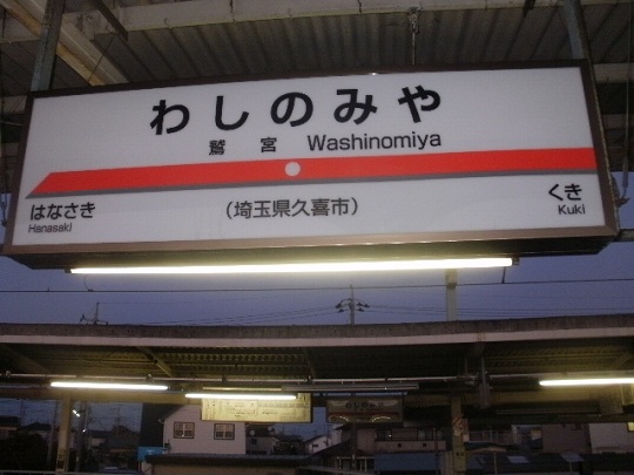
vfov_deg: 39.7
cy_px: 238
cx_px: 317
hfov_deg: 51.4
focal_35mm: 36
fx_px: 659
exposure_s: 1/30
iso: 125
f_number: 3.5
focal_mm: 6.3
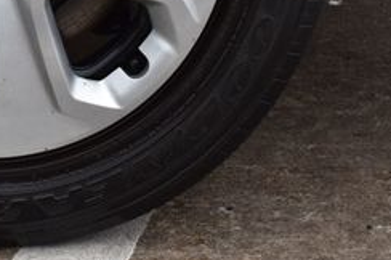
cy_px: -42
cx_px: 30
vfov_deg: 10.1
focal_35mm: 134
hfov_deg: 15.1
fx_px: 1453
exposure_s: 1/200
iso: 400
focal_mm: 34
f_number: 10
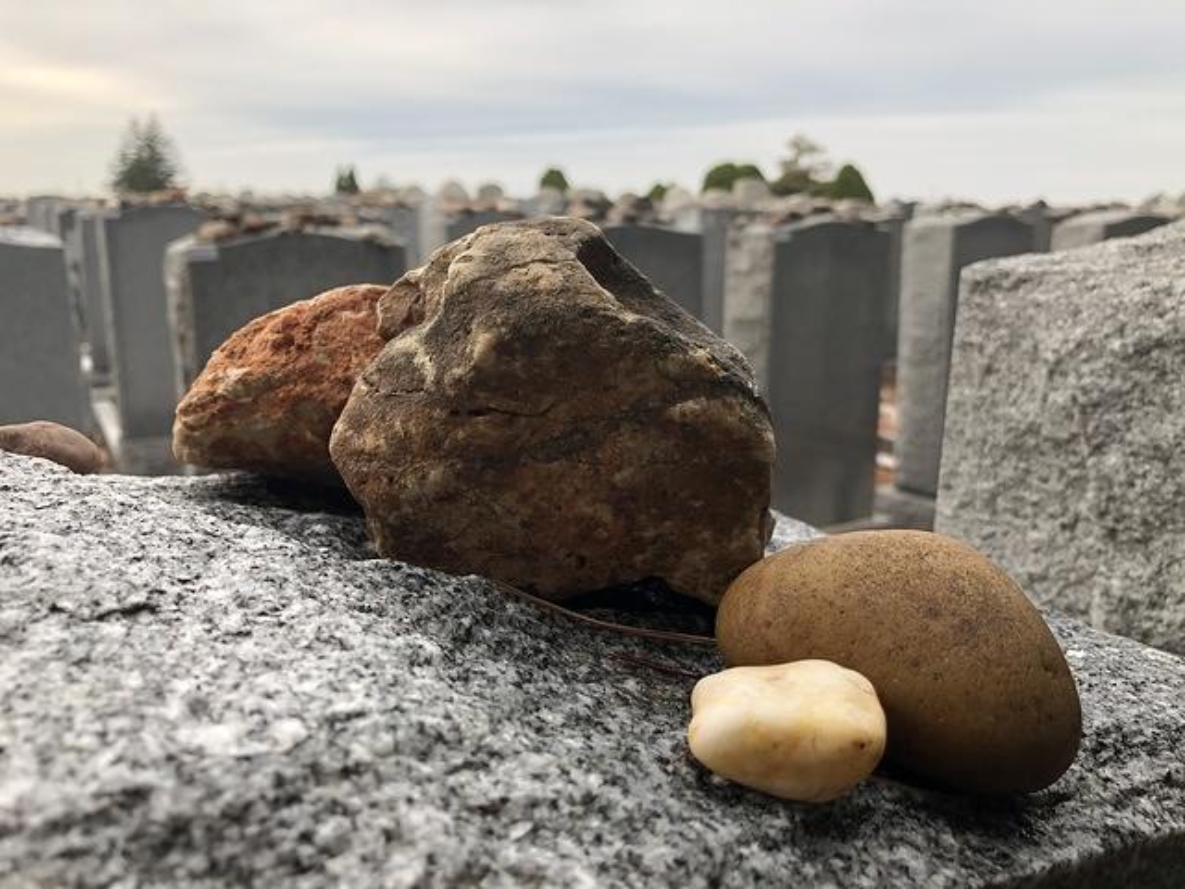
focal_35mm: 29
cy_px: 444
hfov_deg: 61.7
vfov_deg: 48.2
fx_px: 993
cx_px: 592
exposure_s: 1/375
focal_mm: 3.99
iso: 20
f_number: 1.8
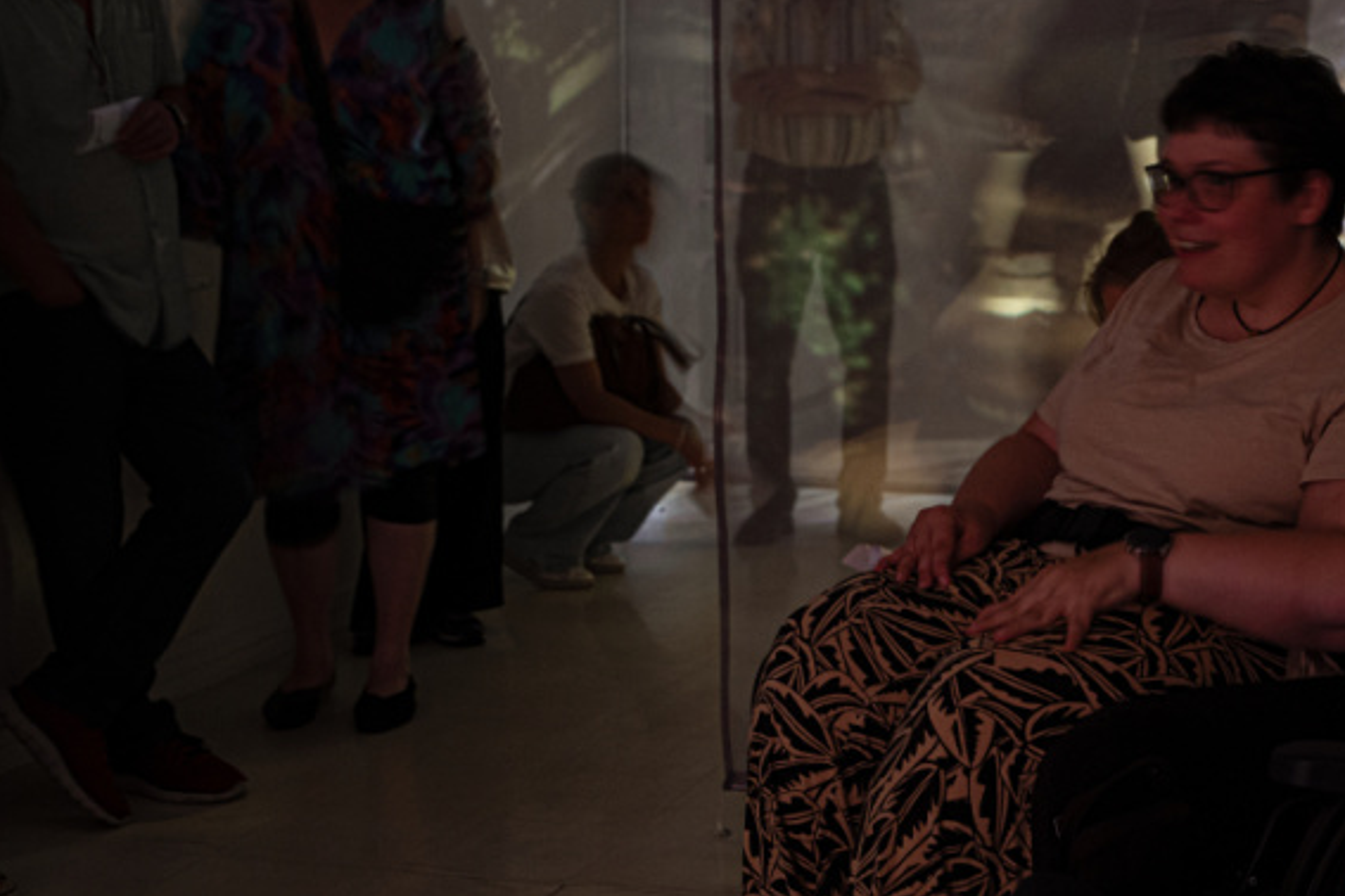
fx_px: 2765
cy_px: 367
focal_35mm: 74
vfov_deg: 18.4
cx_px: 922
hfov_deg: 27.1
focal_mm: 35
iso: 640
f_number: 4
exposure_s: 1/1.25
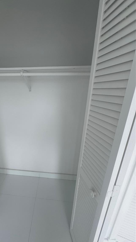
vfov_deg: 99.4
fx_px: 103
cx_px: 41
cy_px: 124
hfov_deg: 64.6
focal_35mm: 16
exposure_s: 1/142
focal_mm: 2.22
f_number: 2.2
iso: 40
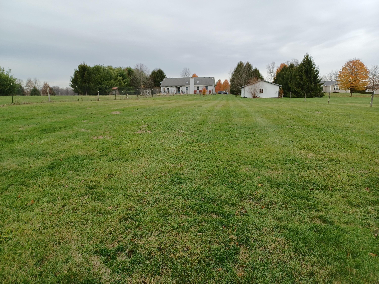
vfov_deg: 54.9
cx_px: 190
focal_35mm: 25
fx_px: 274
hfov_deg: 69.4
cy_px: 142
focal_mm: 4.6
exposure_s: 1/120
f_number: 1.8
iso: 40
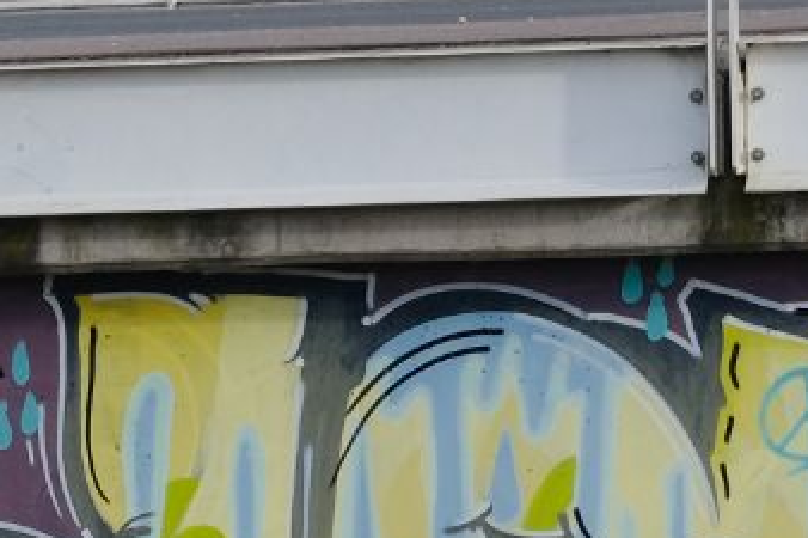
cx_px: 877
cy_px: -23
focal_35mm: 327
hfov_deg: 6.3
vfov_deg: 4.2
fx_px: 7335
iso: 200
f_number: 9
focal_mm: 35.8
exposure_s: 1/100
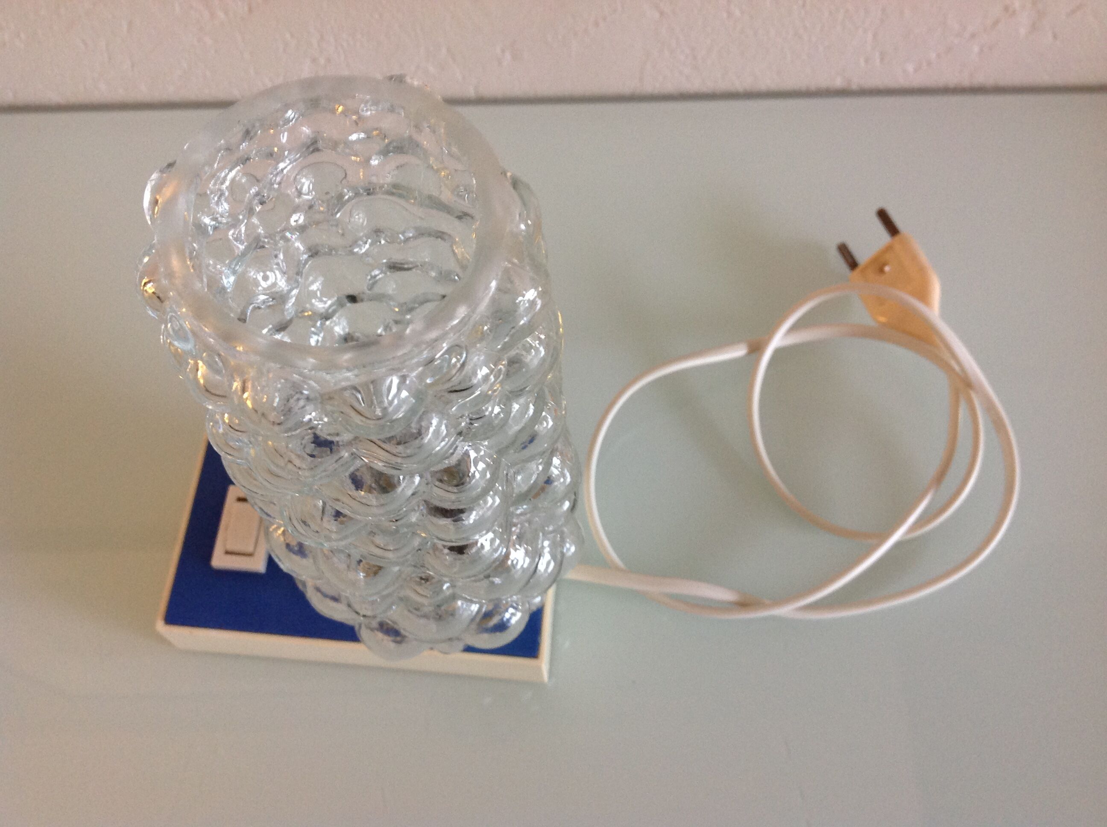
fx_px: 1118
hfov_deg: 52.7
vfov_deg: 40.6
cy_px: 414
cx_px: 554
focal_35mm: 35
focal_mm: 4.28
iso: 125
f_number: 2.4
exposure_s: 1/15
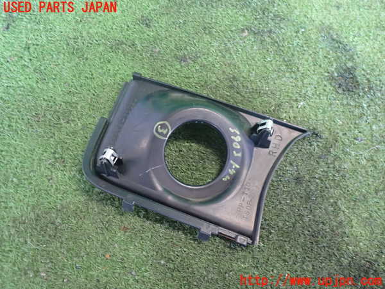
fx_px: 334
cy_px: 144
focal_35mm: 30
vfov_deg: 46.8
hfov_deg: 60.0
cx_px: 192
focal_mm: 5.4
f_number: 2.3
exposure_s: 1/30
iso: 640
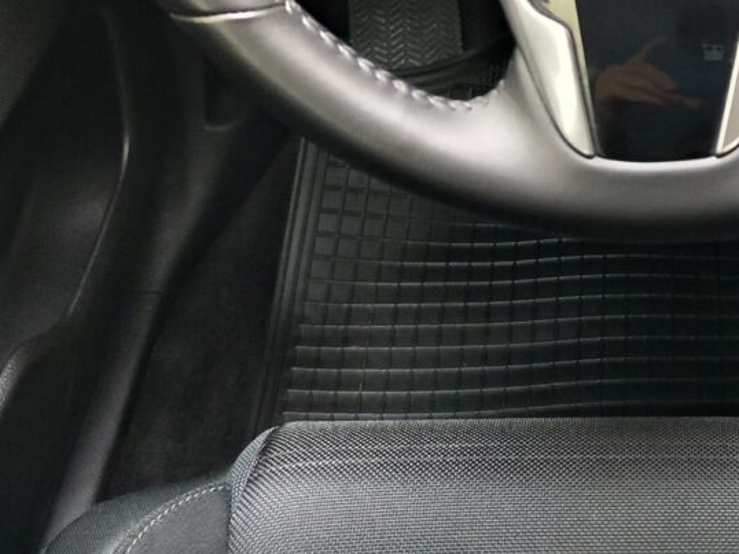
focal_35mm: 77
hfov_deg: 24.2
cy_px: -230
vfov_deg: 17.5
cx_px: 747
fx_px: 1643
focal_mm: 7.01
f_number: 1.69
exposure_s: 1/50
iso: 469
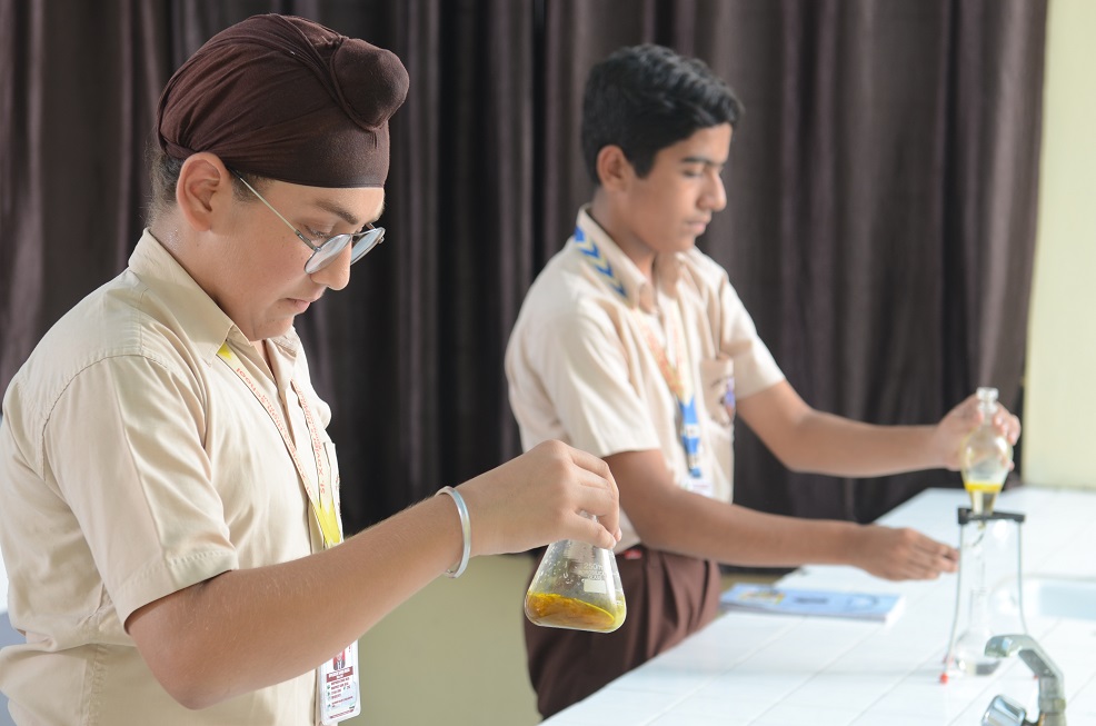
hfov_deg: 19.5
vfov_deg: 13.0
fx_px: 3190
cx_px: 548
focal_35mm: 105
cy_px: 363
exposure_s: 1/100
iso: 200
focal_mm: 70
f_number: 4
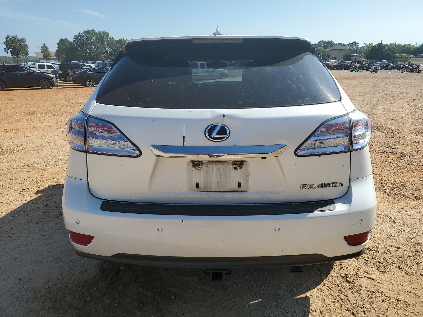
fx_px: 318
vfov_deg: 53.1
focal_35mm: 26
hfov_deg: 67.3
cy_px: 158
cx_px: 212
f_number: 1.5
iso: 50
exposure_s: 1/3333
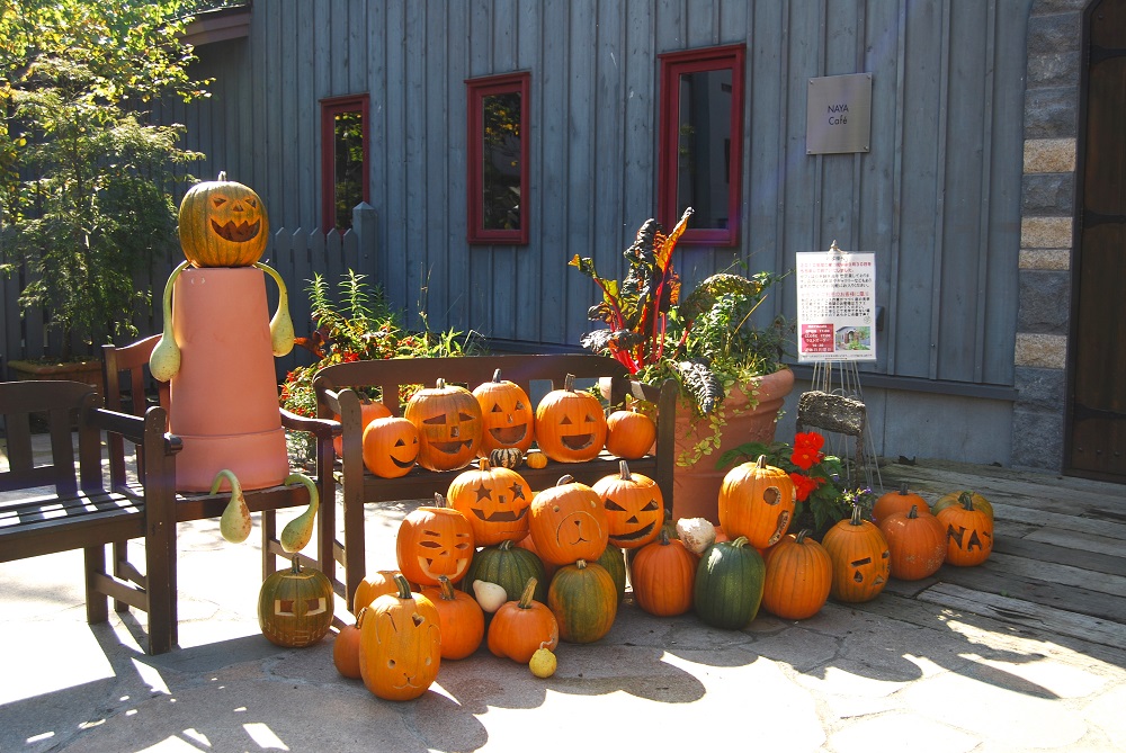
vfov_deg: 34.3
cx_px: 563
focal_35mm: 39
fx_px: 1221
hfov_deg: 49.5
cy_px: 376
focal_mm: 26
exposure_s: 1/125
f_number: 5.6
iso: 100
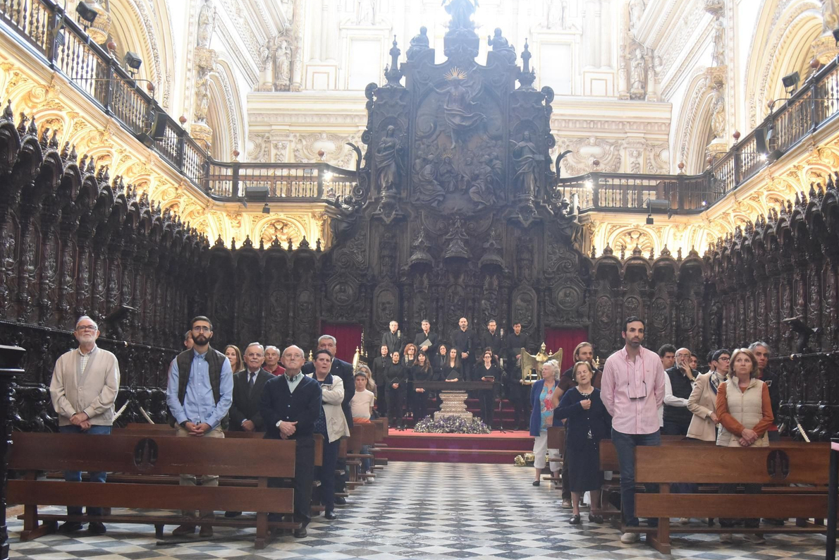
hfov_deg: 49.5
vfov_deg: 34.1
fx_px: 909
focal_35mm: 39
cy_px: 343
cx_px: 460
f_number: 7.1
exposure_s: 1/100
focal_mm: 29
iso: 5600
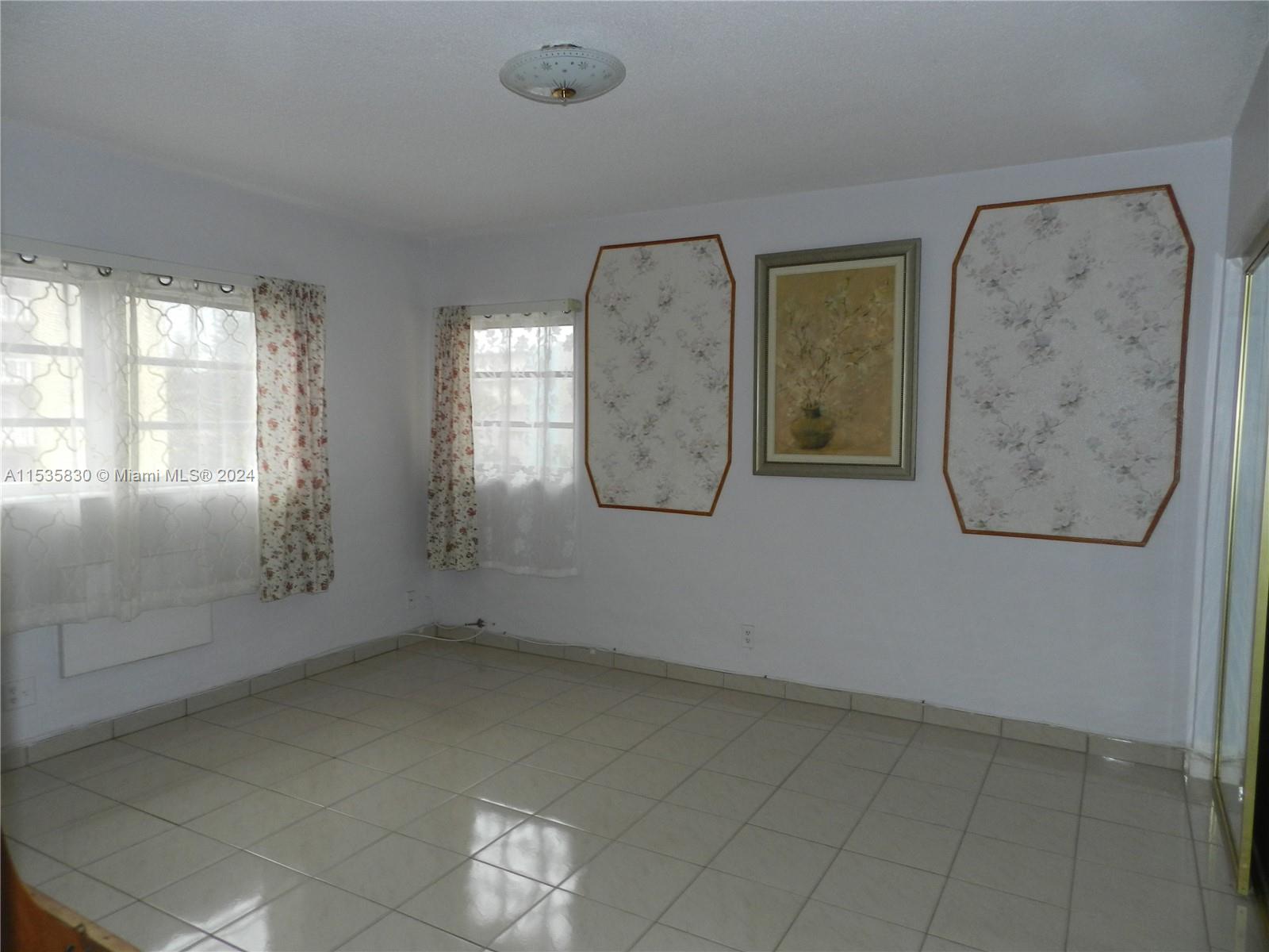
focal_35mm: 23
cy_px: 476
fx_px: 843
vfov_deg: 58.9
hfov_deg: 73.9
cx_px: 634
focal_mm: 4
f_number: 3.4
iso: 200
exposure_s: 1/30
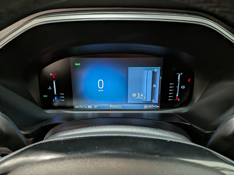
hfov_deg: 71.6
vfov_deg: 56.8
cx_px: 117
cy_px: 88
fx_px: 162
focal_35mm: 24
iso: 778
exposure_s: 1/120
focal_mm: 4.53
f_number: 1.7
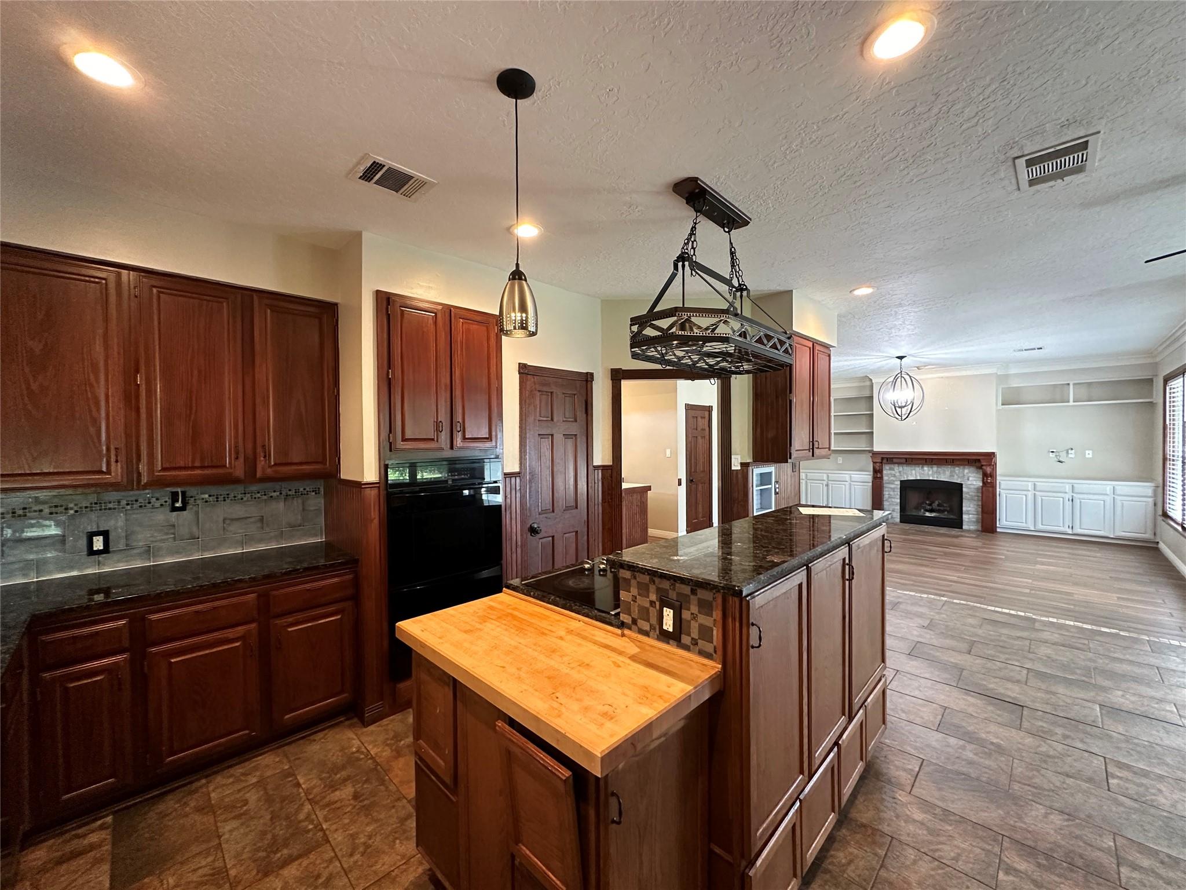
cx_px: 593
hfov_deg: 102.1
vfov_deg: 85.7
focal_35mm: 14
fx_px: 480
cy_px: 445
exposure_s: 1/60
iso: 400
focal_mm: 2.22
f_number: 2.2
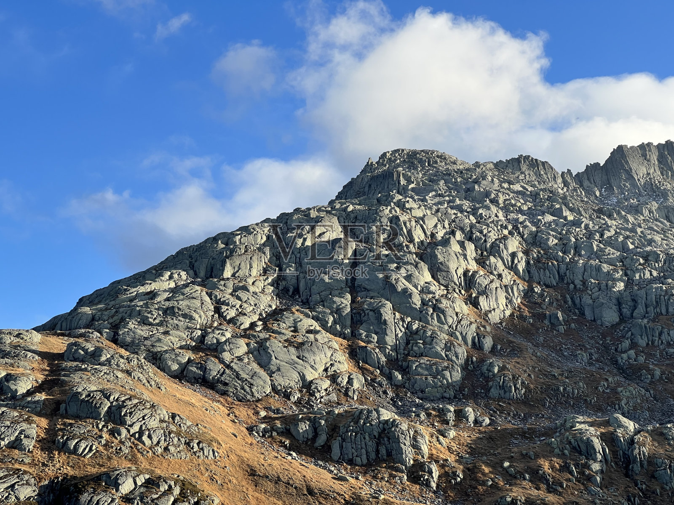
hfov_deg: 25.3
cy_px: 252
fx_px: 1499
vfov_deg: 19.1
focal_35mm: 77
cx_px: 337
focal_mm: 9
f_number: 2.8
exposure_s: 1/492
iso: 32
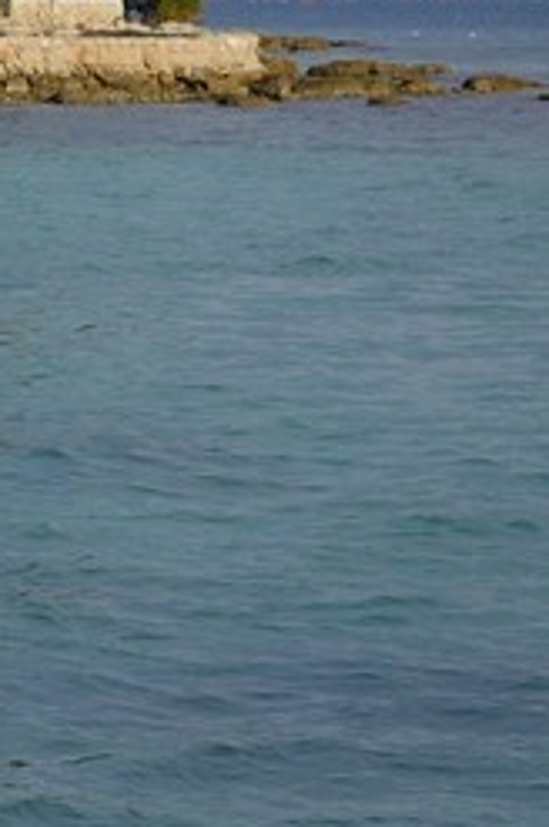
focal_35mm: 188
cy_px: 506
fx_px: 4312
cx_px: -2019
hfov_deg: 5.7
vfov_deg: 10.9
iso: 200
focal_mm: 29
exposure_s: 1/400
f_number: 9
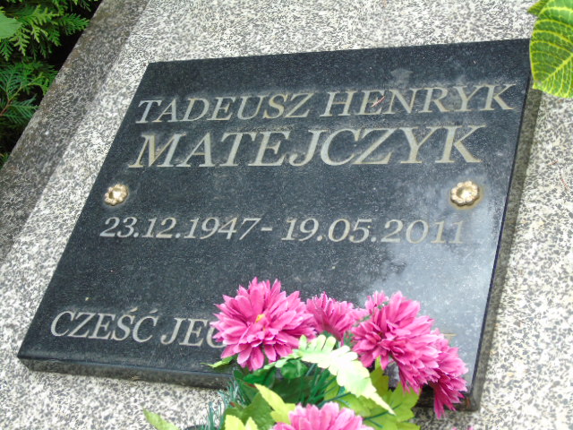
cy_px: 215
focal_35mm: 62
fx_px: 1026
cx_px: 286
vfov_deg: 23.7
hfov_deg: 31.2
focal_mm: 11
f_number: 4.5
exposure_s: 1/80
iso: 80
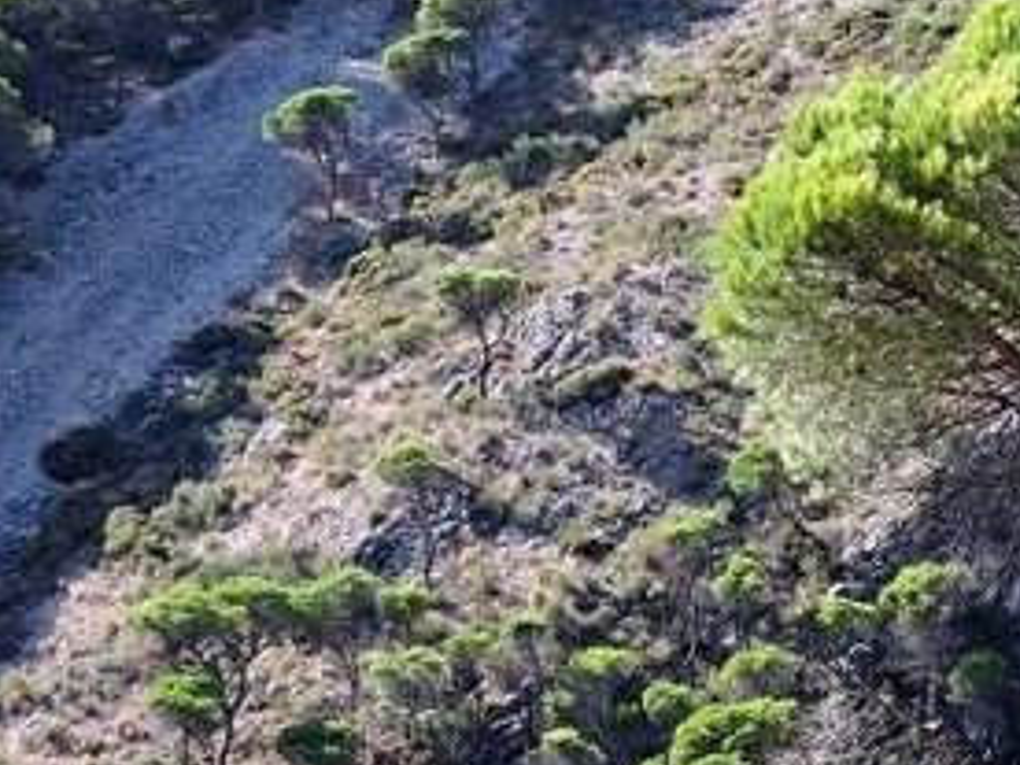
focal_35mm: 100
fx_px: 2947
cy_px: 647
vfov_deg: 14.7
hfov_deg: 19.4
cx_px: 828
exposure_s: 1/250
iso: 100
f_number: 3.8
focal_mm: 7.2
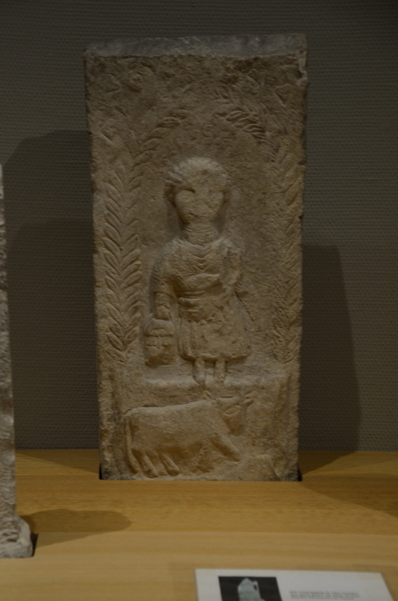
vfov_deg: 19.5
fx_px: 1748
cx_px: 199
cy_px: 300
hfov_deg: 13.0
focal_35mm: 105
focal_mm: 70
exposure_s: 1/30
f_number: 5.3
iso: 500
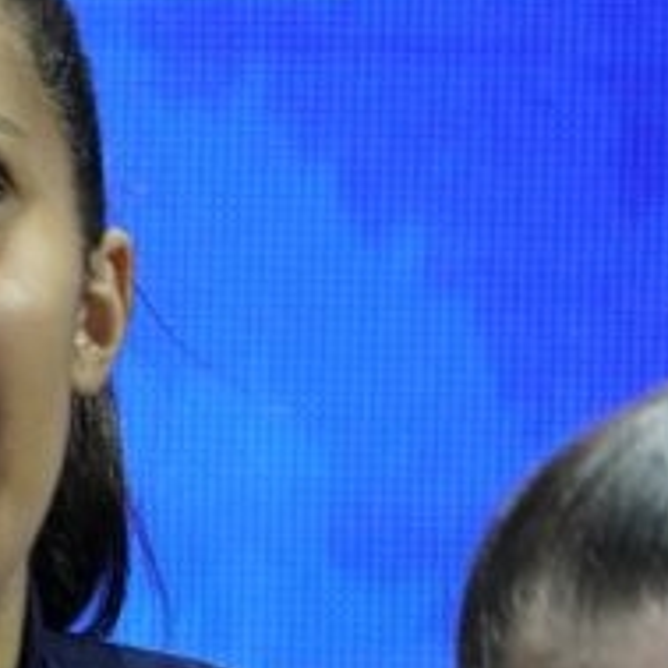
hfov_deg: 1.1
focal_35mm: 1615
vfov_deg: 1.1
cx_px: -2488
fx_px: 35260
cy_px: 675
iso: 400
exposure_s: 1/250
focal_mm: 200
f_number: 2.8
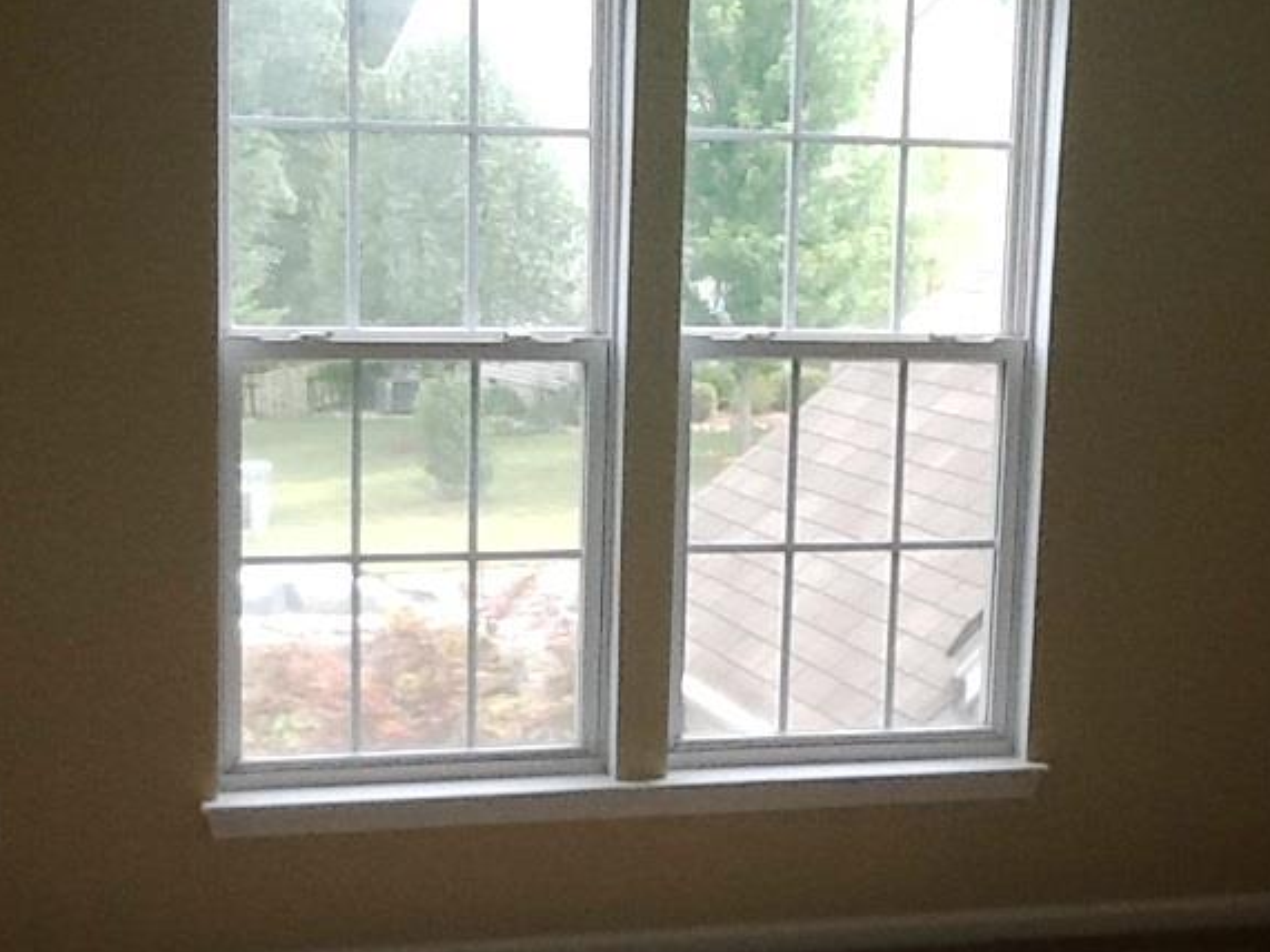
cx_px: 692
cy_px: 649
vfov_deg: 19.8
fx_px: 2714
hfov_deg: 26.3
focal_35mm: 74
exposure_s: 1/120
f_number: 2.4
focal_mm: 2.03
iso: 50
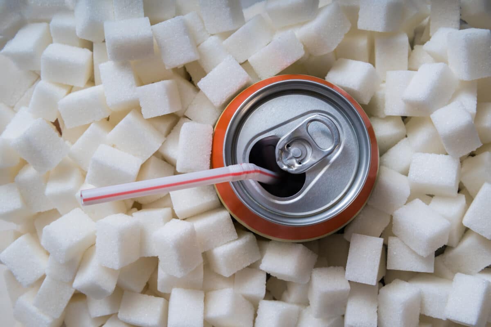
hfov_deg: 43.6
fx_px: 614
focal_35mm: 45
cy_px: 164
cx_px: 246
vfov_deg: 29.9
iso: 100
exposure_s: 1/200
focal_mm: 30
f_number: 10
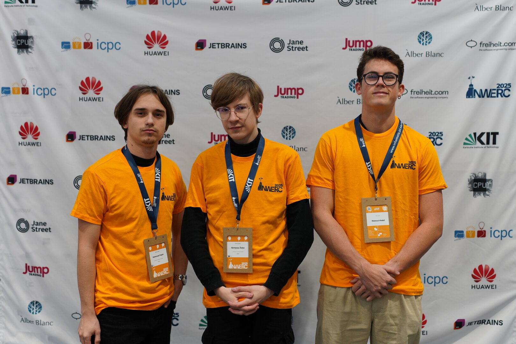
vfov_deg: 27.0
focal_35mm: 50
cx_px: 258
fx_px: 717
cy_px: 172
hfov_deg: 39.6
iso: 640
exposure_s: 1/100
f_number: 2.8
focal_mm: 50
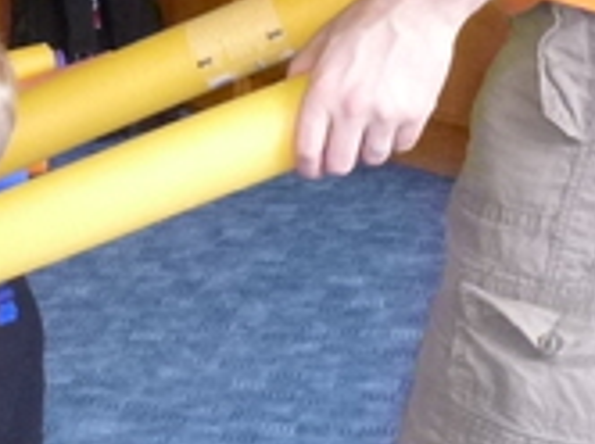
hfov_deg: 11.9
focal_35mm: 164
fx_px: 2815
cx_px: -7
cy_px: 150
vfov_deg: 9.0
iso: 320
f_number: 3.5
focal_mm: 6
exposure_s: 1/60
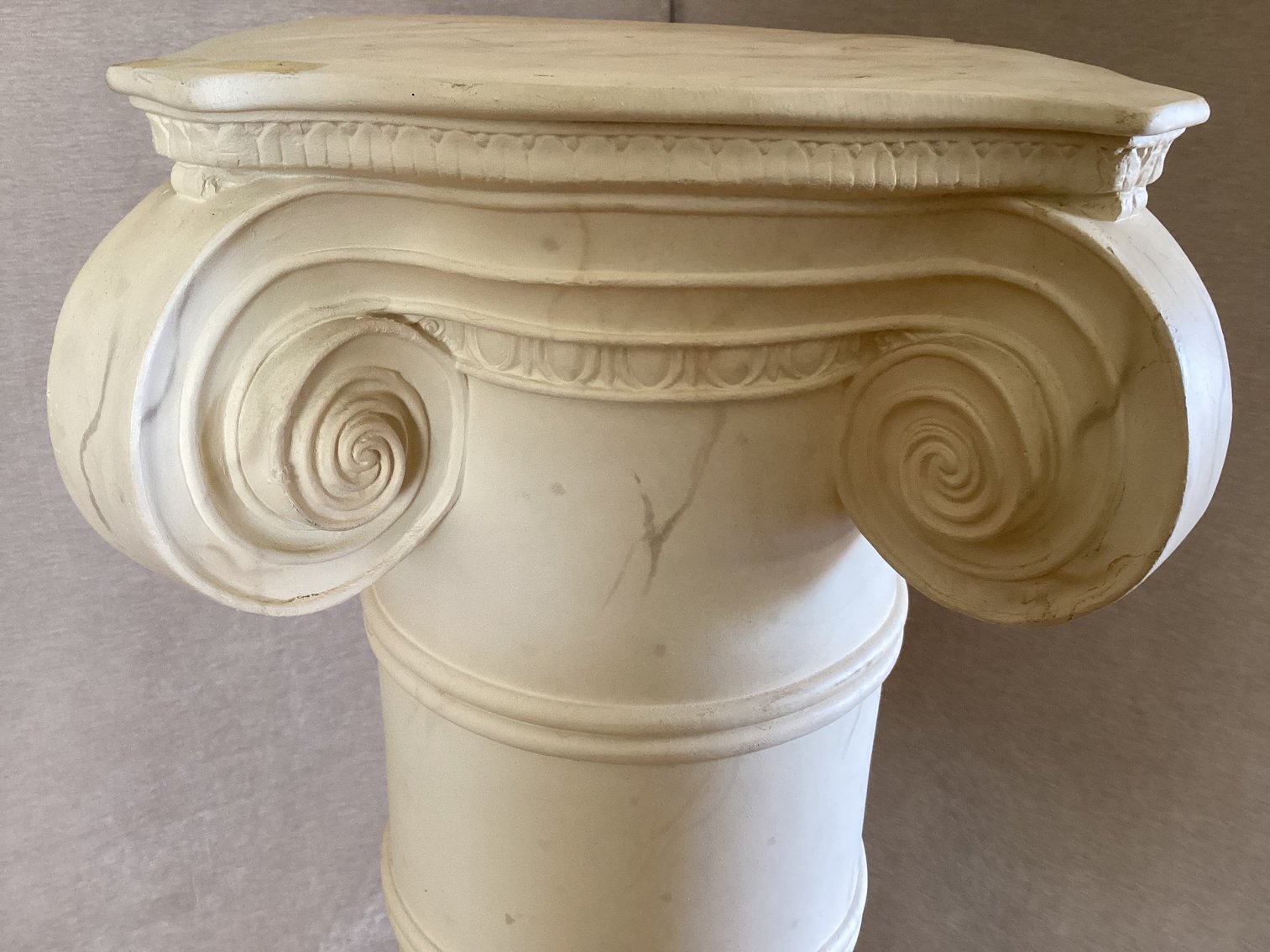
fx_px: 1137
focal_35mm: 31
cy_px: 476
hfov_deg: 58.3
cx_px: 635
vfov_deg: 45.4
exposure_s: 1/60
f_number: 2.4
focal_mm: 3.3
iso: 200
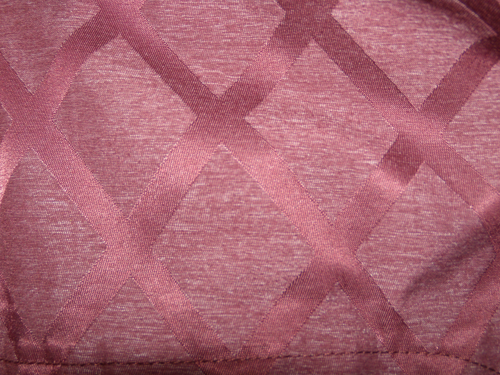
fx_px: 520
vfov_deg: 39.7
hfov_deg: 51.4
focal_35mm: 36
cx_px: 250
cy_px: 188
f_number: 3.6
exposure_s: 1/30
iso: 80
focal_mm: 6.4
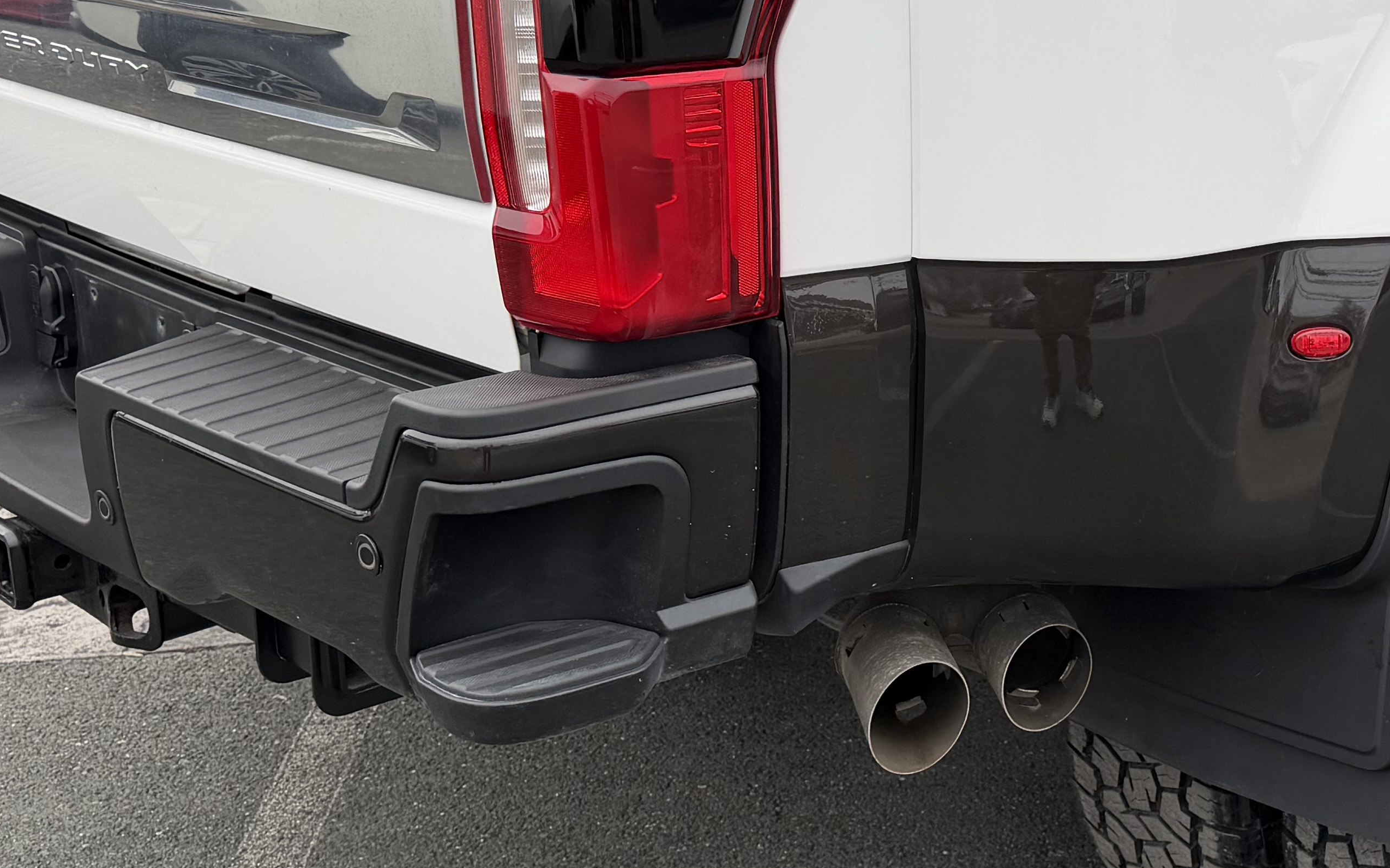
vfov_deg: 22.7
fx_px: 2159
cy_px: 308
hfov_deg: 34.3
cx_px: 1168
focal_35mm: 57
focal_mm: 6.76
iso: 80
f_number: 1.78
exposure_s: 1/372
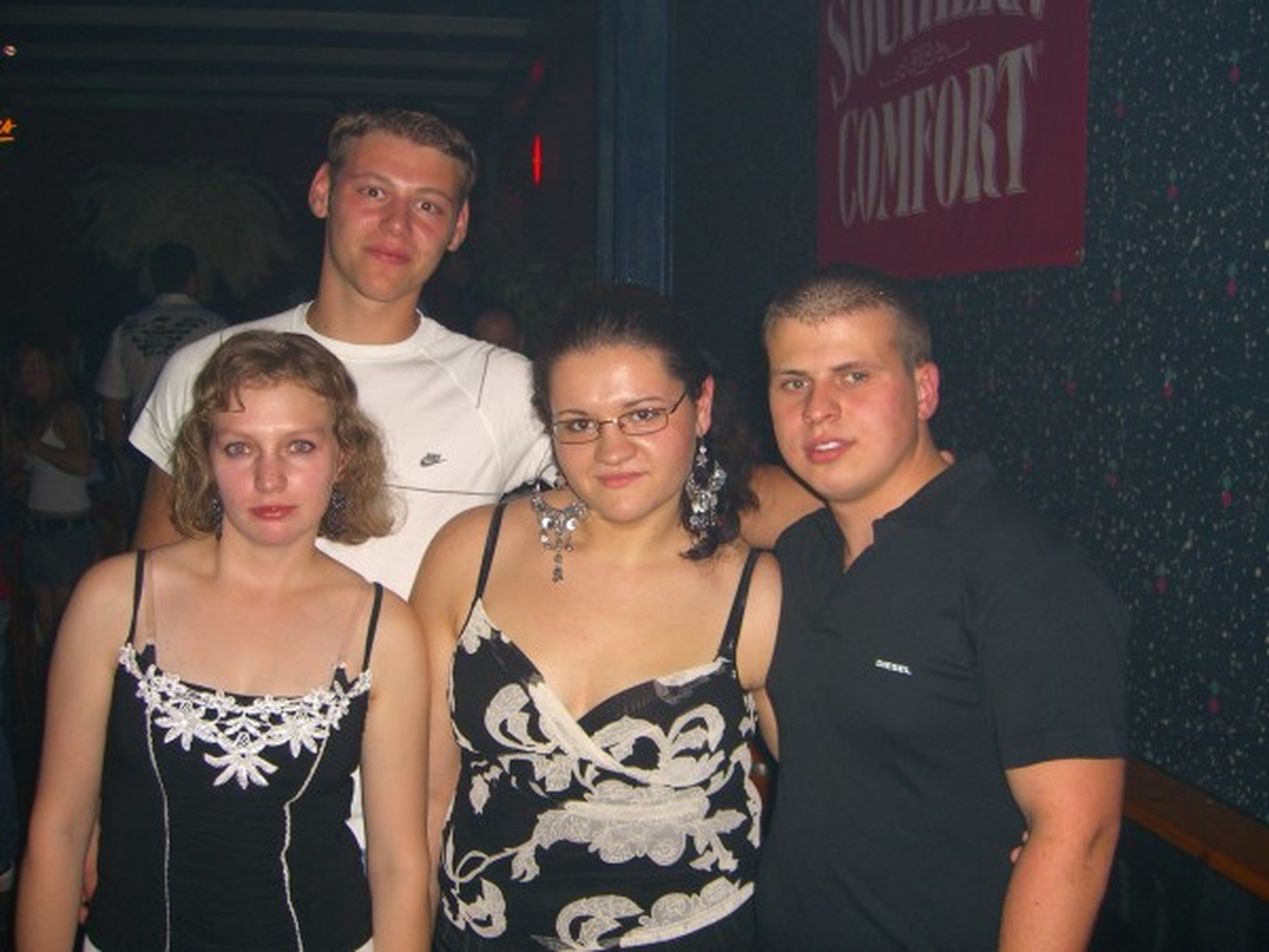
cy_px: 476
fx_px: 1393
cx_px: 634
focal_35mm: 38
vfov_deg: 37.7
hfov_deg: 49.0
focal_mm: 7.9
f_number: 2.8
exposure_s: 1/60
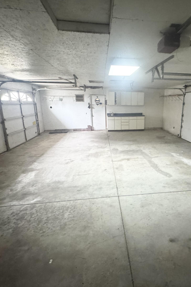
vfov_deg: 84.0
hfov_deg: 60.4
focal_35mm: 20
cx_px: 128
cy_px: 142
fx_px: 159
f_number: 2.2
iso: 1000
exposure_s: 1/60
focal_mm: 2.22
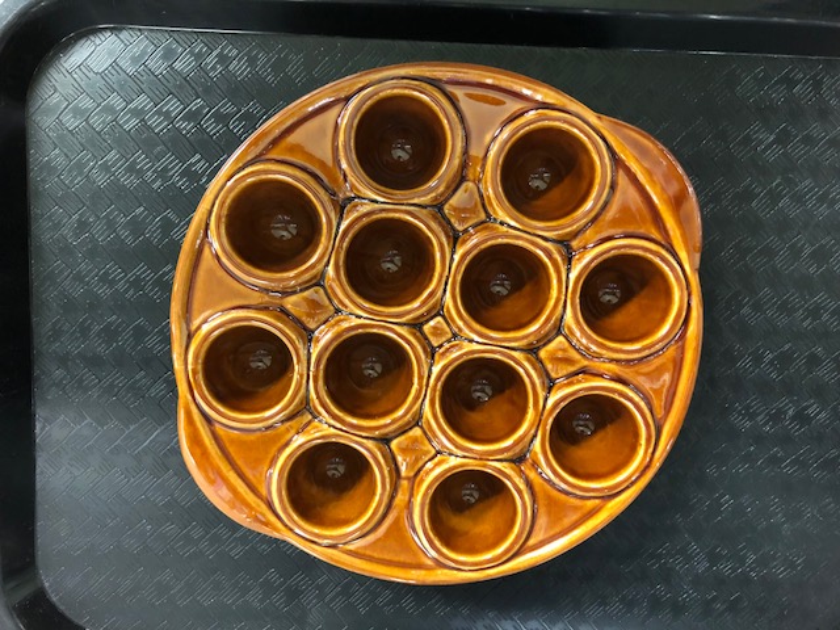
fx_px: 704
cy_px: 315
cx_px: 420
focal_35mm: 29
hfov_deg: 61.7
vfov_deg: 48.2
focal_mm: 3.99
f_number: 1.8
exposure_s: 1/6
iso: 100
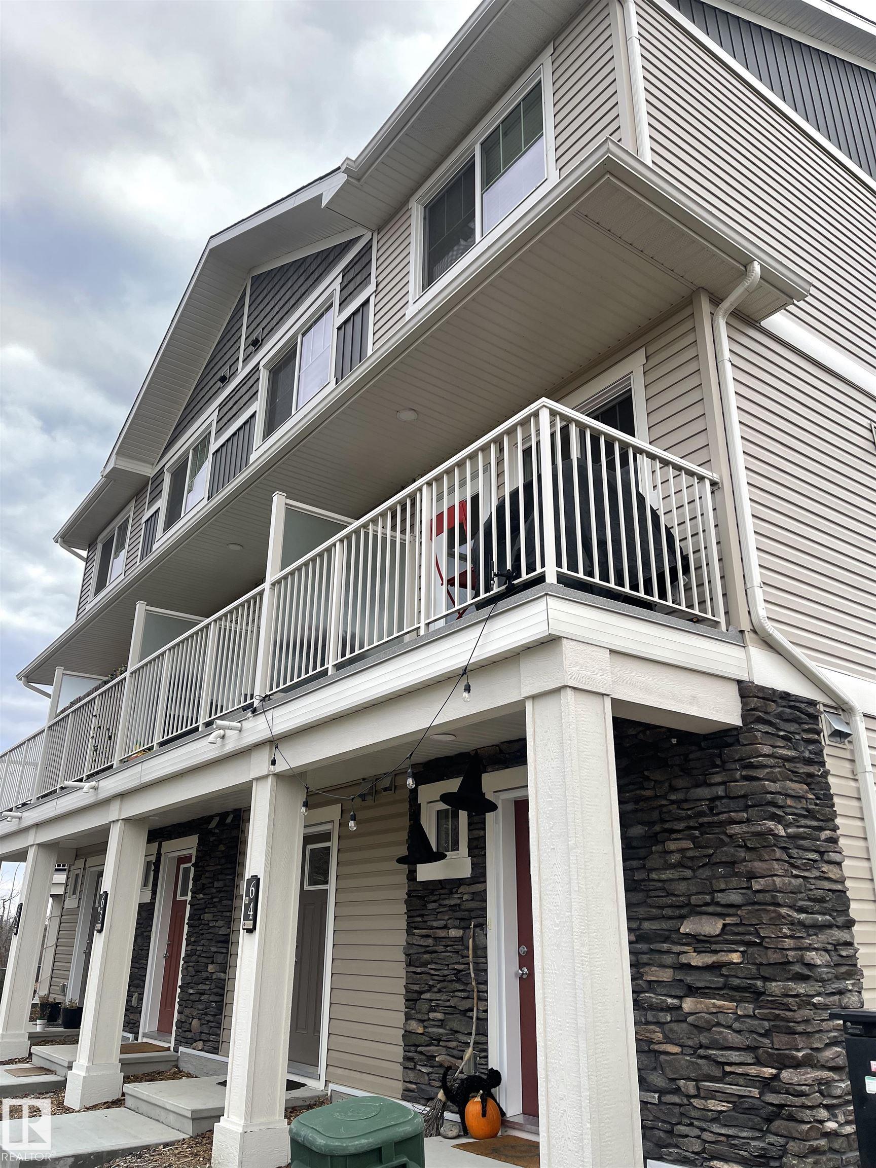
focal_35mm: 25
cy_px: 584
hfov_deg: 54.9
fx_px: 844
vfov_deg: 69.4
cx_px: 438
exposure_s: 1/166
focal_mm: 5.1
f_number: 1.6
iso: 32
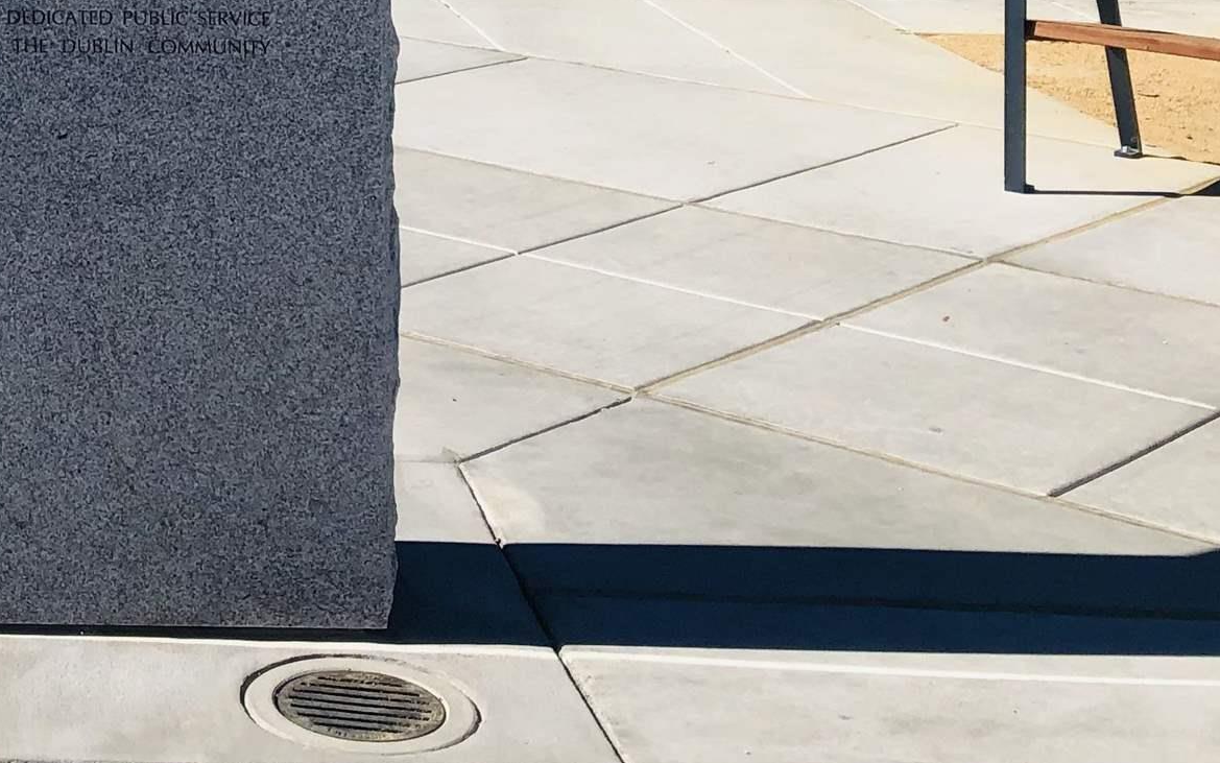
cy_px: -324
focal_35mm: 78
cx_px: -131
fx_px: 2594
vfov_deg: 15.6
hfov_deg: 24.6
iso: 25
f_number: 1.8
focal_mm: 4
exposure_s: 1/2667
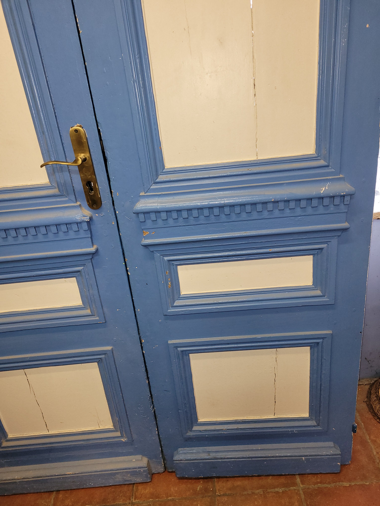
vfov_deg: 67.3
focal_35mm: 26
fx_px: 381
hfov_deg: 53.1
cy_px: 253
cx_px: 190
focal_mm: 5.4
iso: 125
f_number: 1.8
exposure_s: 1/50
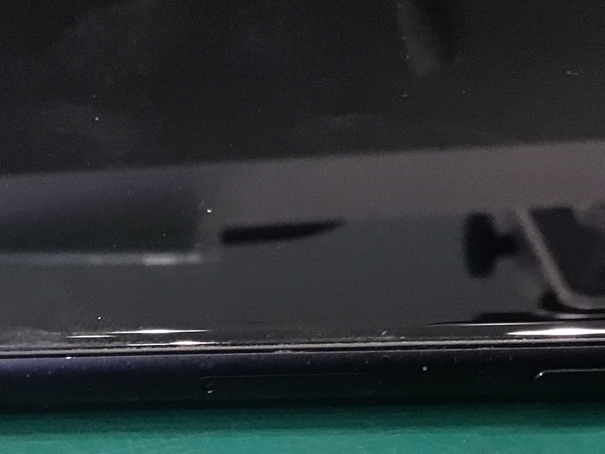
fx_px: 1625
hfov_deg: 21.0
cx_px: 210
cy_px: 453
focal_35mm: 93
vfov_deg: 15.6
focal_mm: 3.3
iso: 160
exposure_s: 1/33
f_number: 2.4
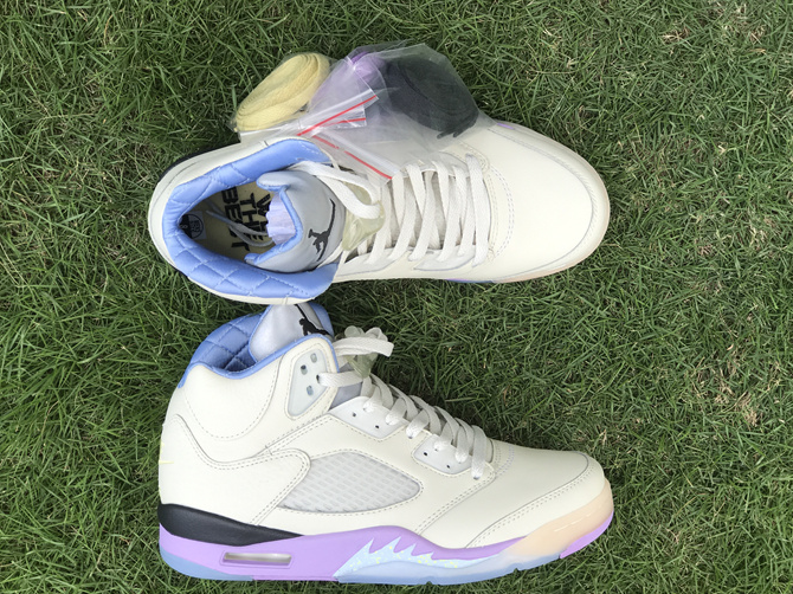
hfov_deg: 30.7
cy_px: 320
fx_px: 1443
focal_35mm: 63
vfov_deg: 23.3
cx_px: 404
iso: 20
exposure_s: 1/253
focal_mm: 6.6
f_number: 2.8
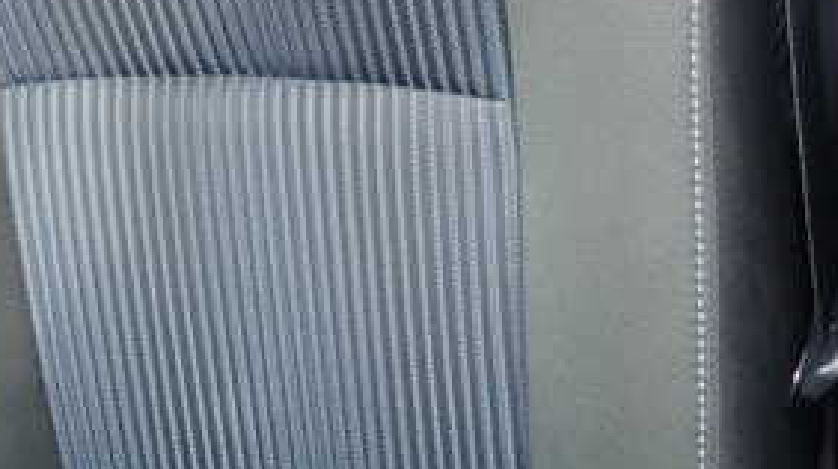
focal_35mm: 58
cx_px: 327
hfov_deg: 35.9
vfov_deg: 20.6
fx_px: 1288
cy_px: 148
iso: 160
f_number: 2
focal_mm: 4.5
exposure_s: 1/60
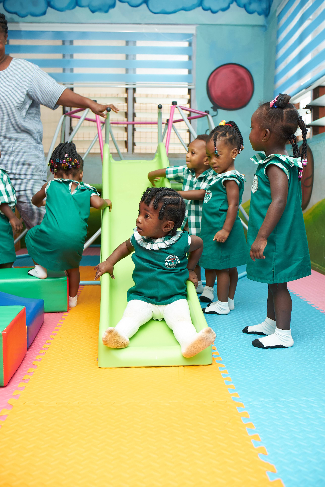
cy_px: 244
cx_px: 162
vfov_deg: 55.8
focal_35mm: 34
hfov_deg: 38.9
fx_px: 460
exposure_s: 1/160
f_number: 3.2
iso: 400
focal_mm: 23
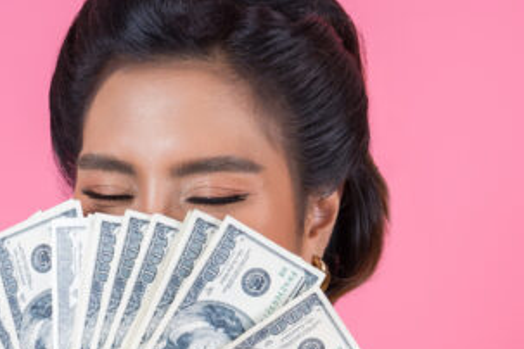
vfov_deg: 18.7
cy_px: 294
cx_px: 271
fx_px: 1048
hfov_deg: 28.1
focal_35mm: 72
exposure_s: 1/100
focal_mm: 32
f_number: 9
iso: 100
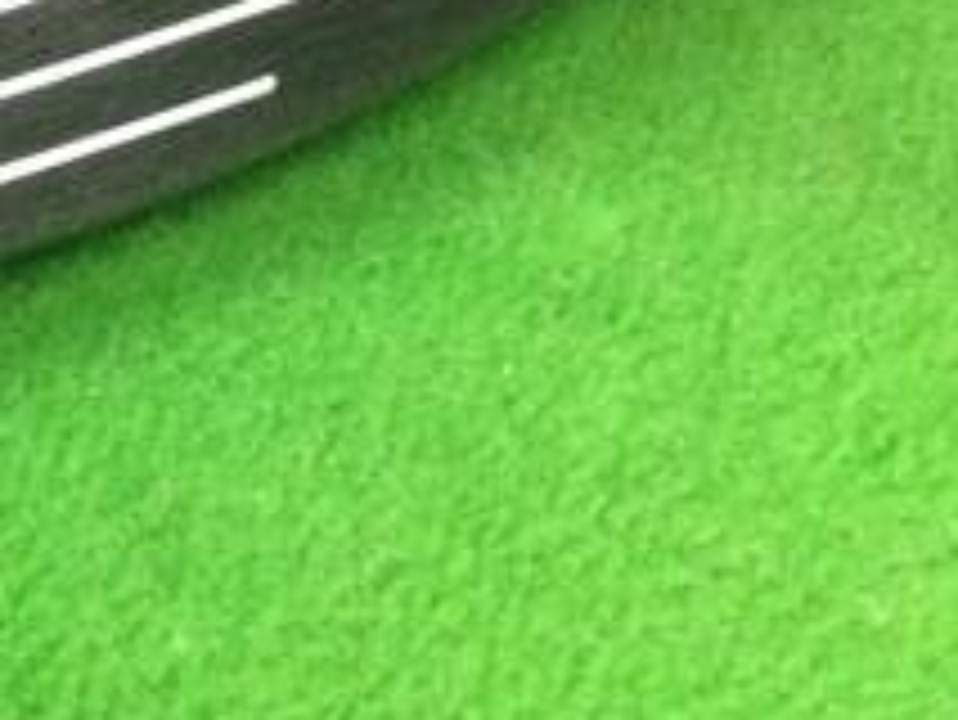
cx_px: -108
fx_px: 2575
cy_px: -171
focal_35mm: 93
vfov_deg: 15.3
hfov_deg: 20.1
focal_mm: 3.3
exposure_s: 1/24
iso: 200
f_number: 2.4
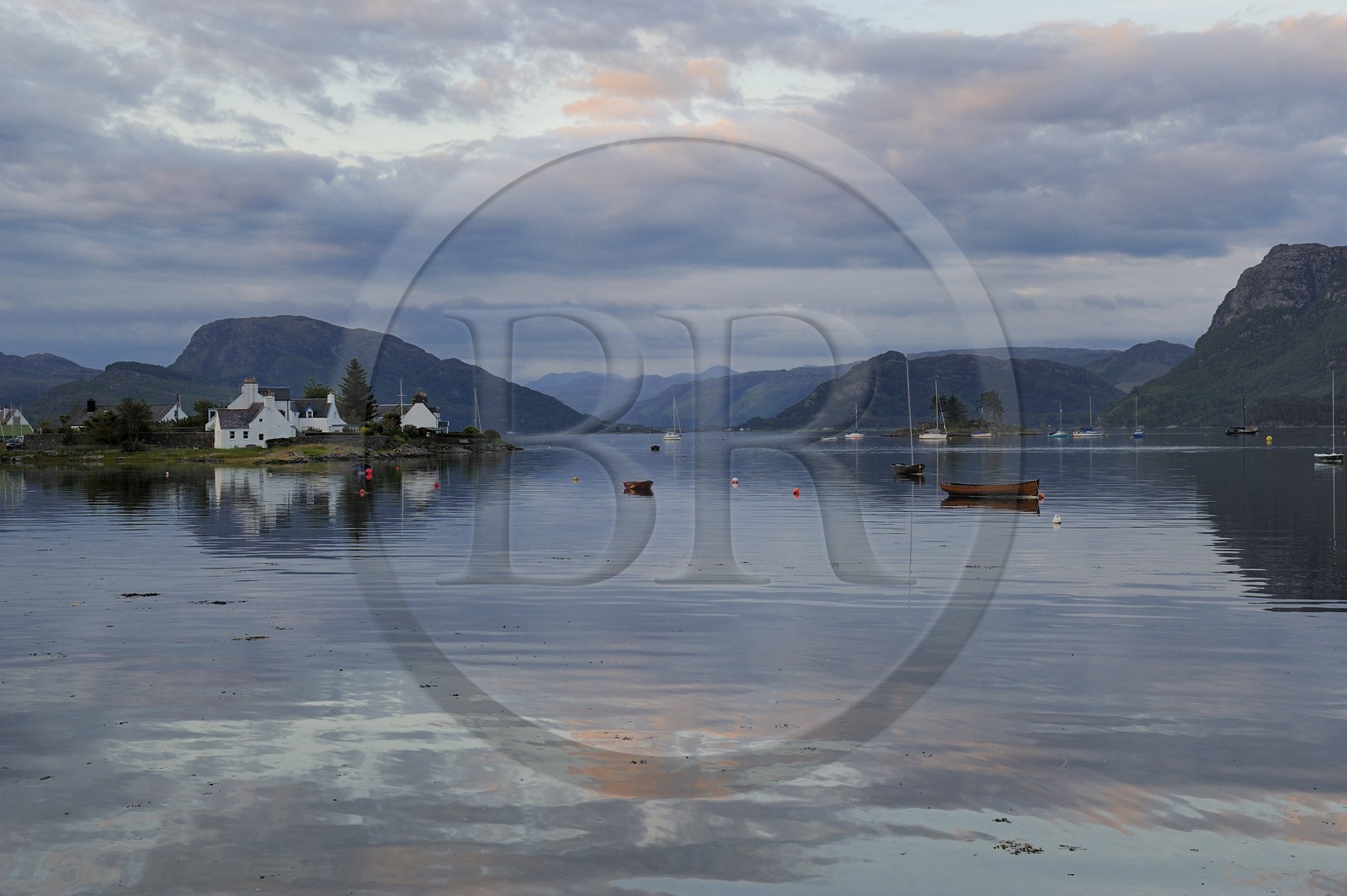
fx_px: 1869
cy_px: 448
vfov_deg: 26.9
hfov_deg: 39.6
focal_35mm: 50
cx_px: 674
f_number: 8
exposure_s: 1/80
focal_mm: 50
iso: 400
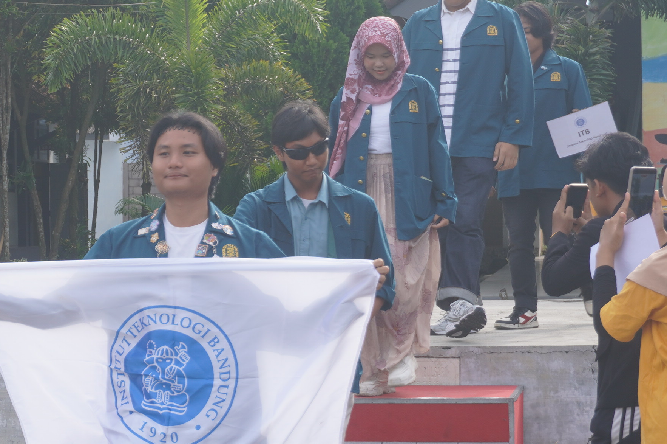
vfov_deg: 12.4
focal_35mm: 110
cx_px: 110
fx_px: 2033
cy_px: 289
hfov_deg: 18.4
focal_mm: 43
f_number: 5.6
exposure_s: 1/250
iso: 100
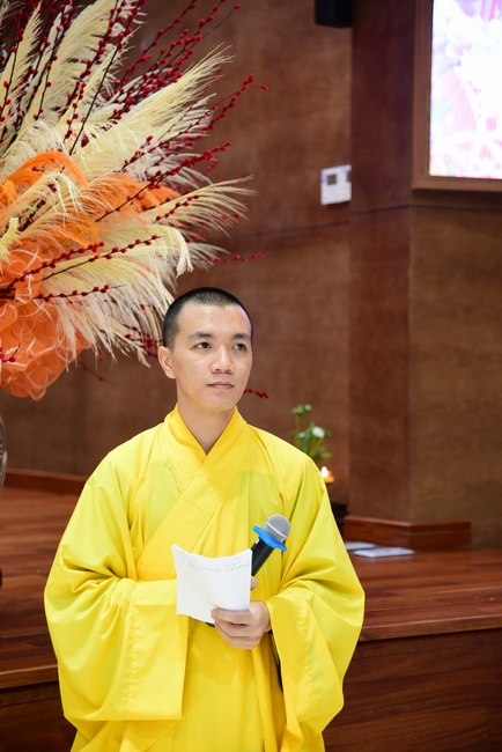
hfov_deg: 16.7
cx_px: 251
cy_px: 376
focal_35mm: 82
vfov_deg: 24.8
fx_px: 1713
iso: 1000
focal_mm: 82
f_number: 4
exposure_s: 1/40
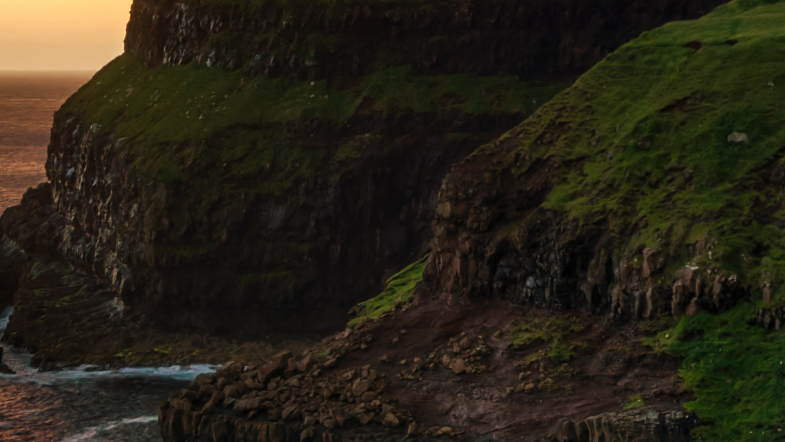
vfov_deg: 10.7
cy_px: 63
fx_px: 2352
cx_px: 728
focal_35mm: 113
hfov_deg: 18.6
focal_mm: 21
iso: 100
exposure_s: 1/10
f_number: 10
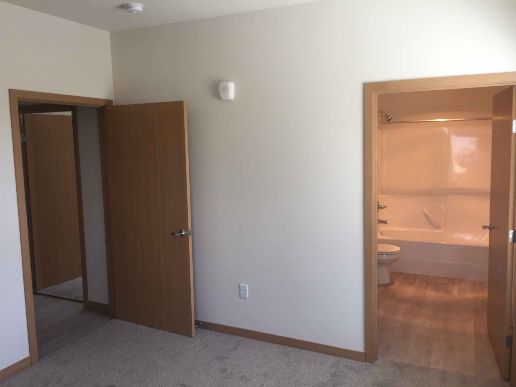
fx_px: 432
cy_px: 194
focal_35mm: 29
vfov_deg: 48.2
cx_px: 258
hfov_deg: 61.7
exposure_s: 1/60
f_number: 2.2
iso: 32
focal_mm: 4.15
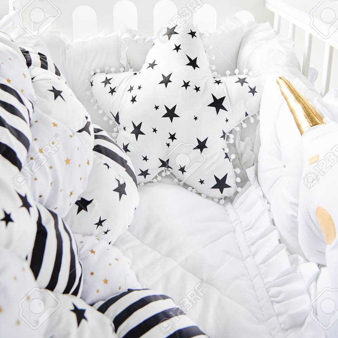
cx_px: 169
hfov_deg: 38.3
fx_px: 486
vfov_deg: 37.5
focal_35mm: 44
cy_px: 87
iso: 320
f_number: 5.6
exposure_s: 1/160
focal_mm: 34
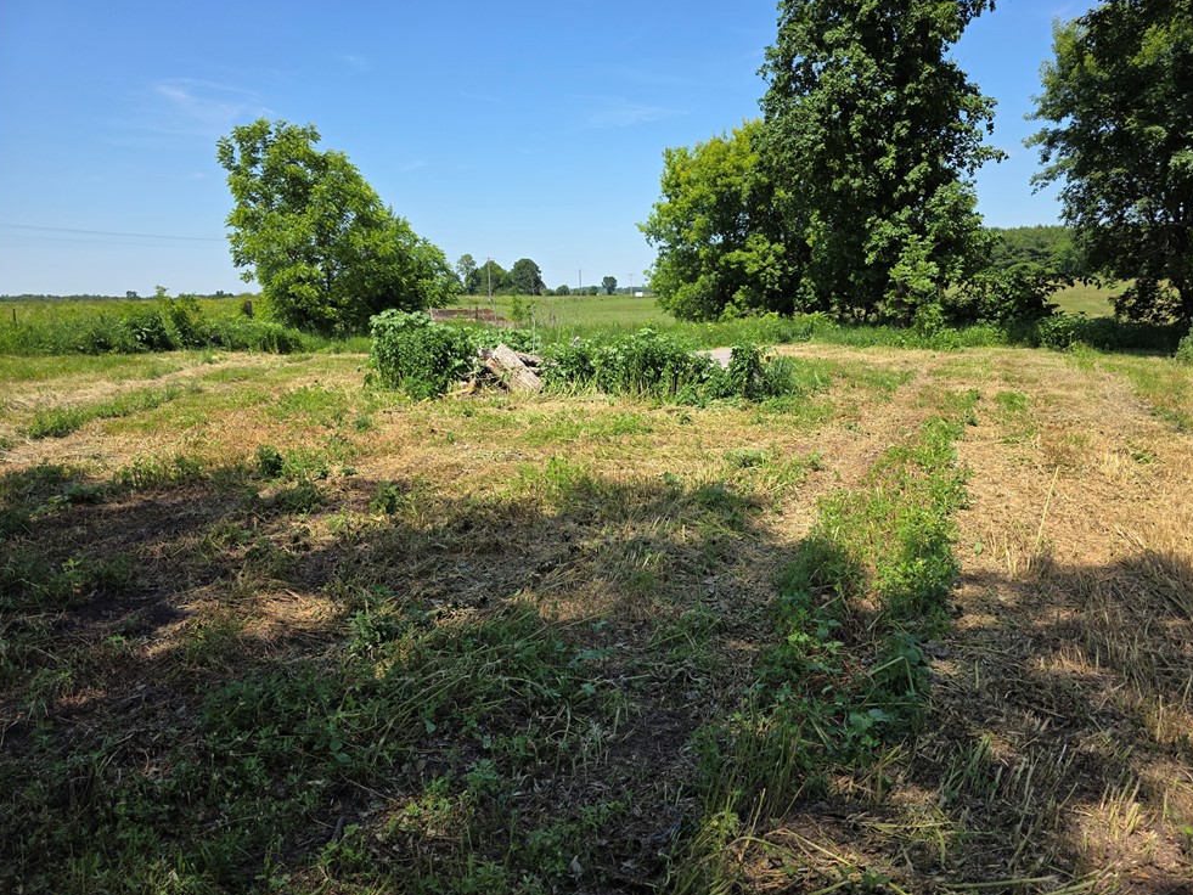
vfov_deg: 56.8
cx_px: 613
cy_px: 445
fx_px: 827
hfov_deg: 71.6
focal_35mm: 24
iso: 80
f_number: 1.7
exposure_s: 1/3100
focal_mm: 6.3
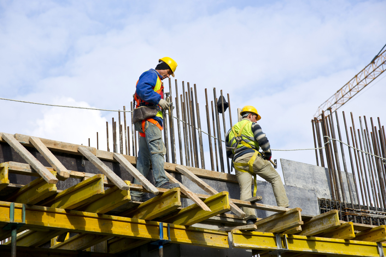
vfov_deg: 19.5
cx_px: 193
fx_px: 751
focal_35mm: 70
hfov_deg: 28.8
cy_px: 128
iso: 200
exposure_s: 1/1500
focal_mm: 70
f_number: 4
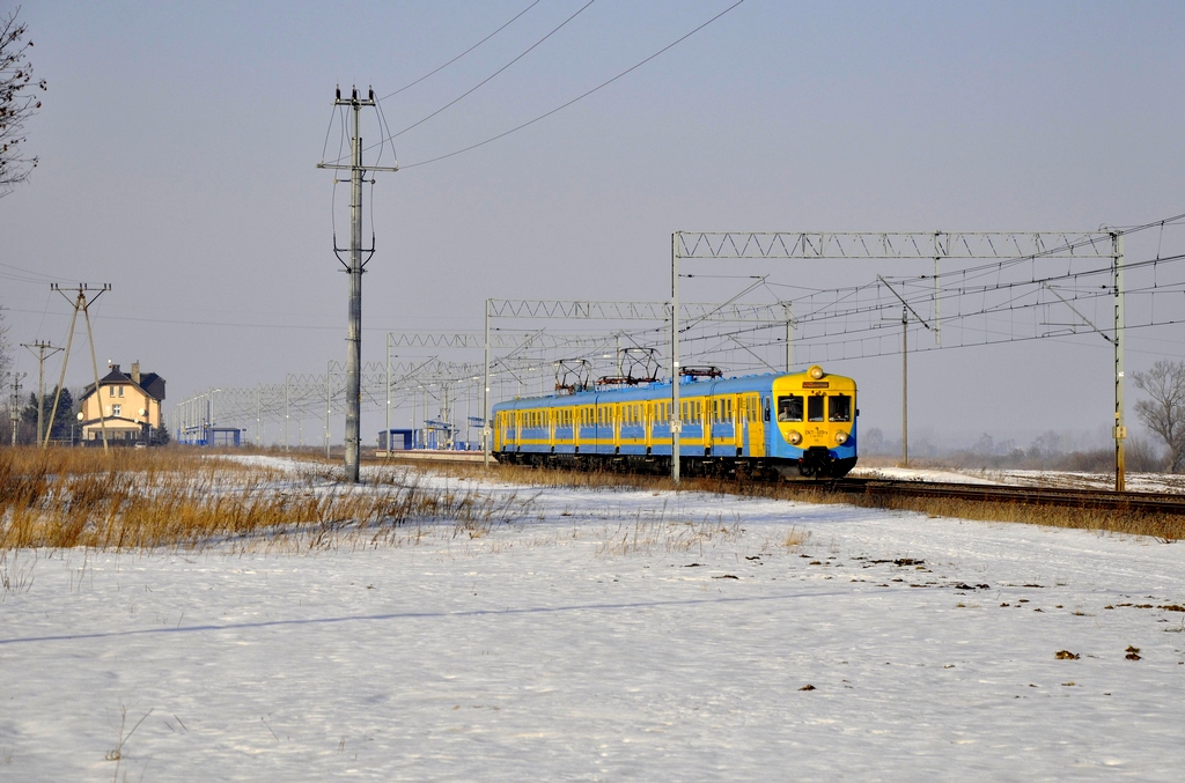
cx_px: 592
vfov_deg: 12.1
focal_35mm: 112
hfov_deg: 18.2
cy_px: 392
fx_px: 3693
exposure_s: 1/1000
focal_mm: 75
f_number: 8
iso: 200
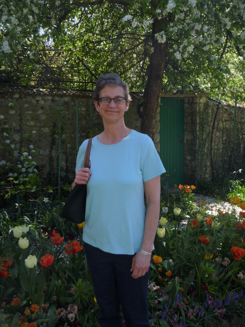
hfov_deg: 37.7
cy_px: 164
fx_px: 359
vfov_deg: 49.0
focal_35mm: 38
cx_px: 122
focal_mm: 6.8
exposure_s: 1/200
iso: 100
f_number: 4.5
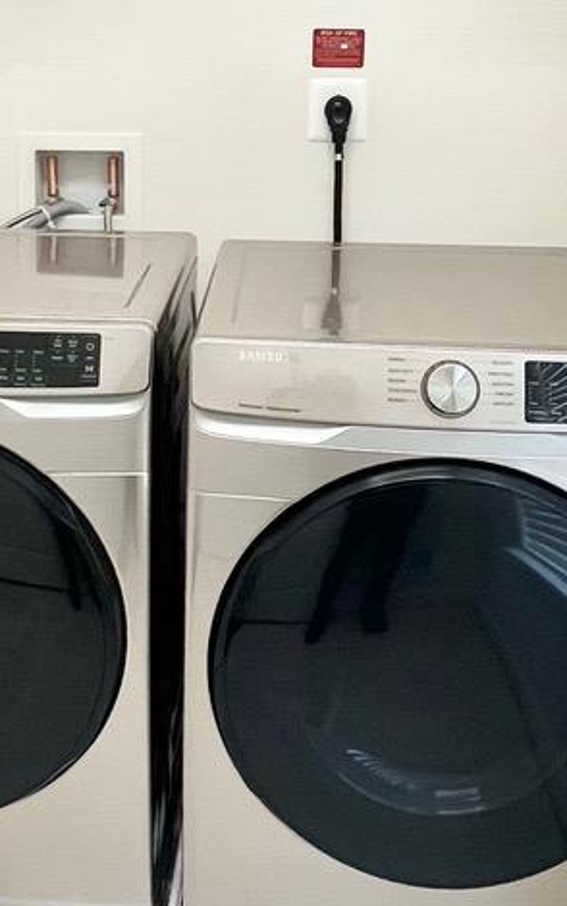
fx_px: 1112
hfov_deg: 28.3
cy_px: 210
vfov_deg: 42.8
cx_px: 166
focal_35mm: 45
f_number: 1.8
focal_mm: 1.57
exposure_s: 1/120
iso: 200
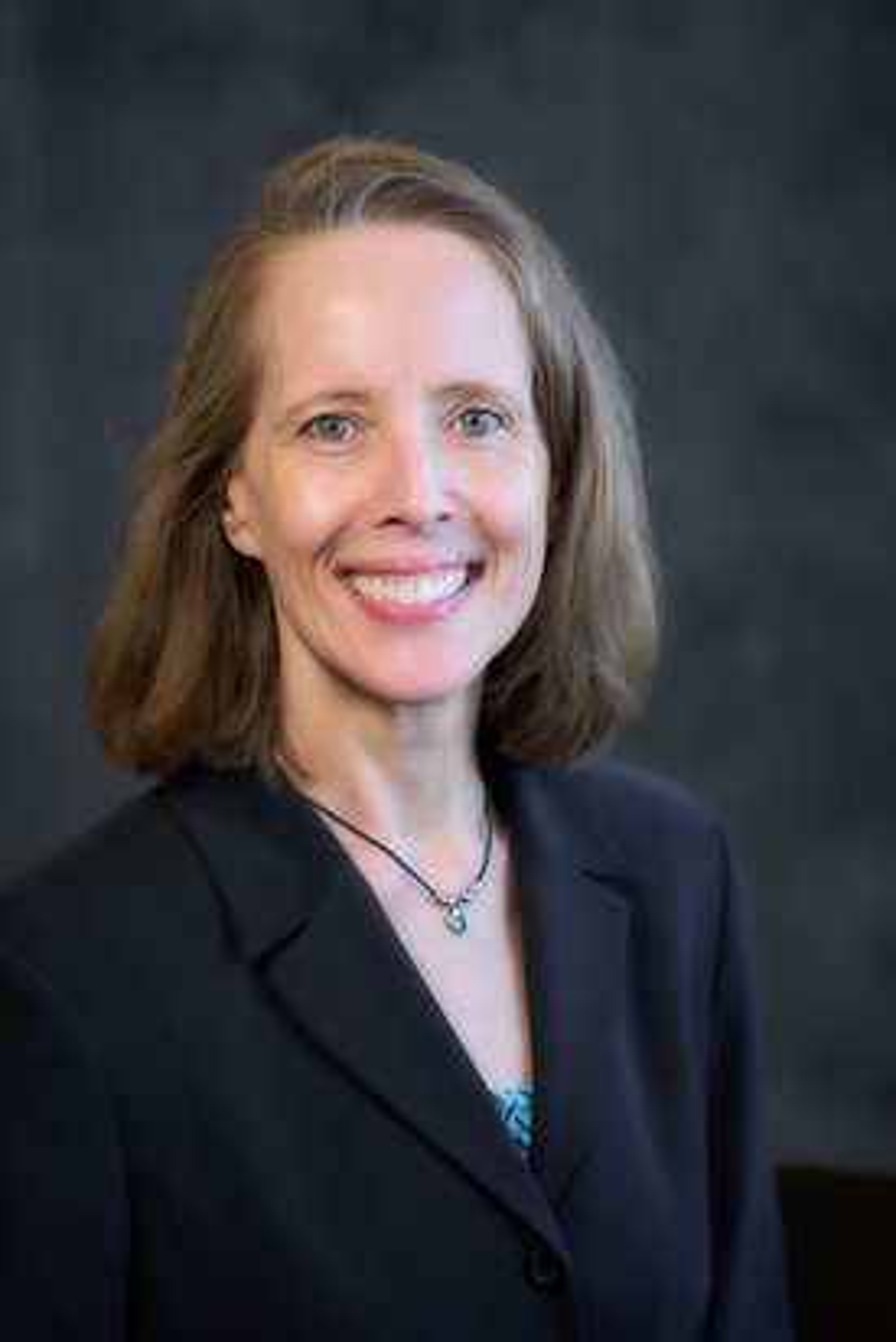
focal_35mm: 136
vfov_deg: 15.1
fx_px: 5073
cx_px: 448
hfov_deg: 10.1
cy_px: 671
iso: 2500
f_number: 3.5
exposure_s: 1/250
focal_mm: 136
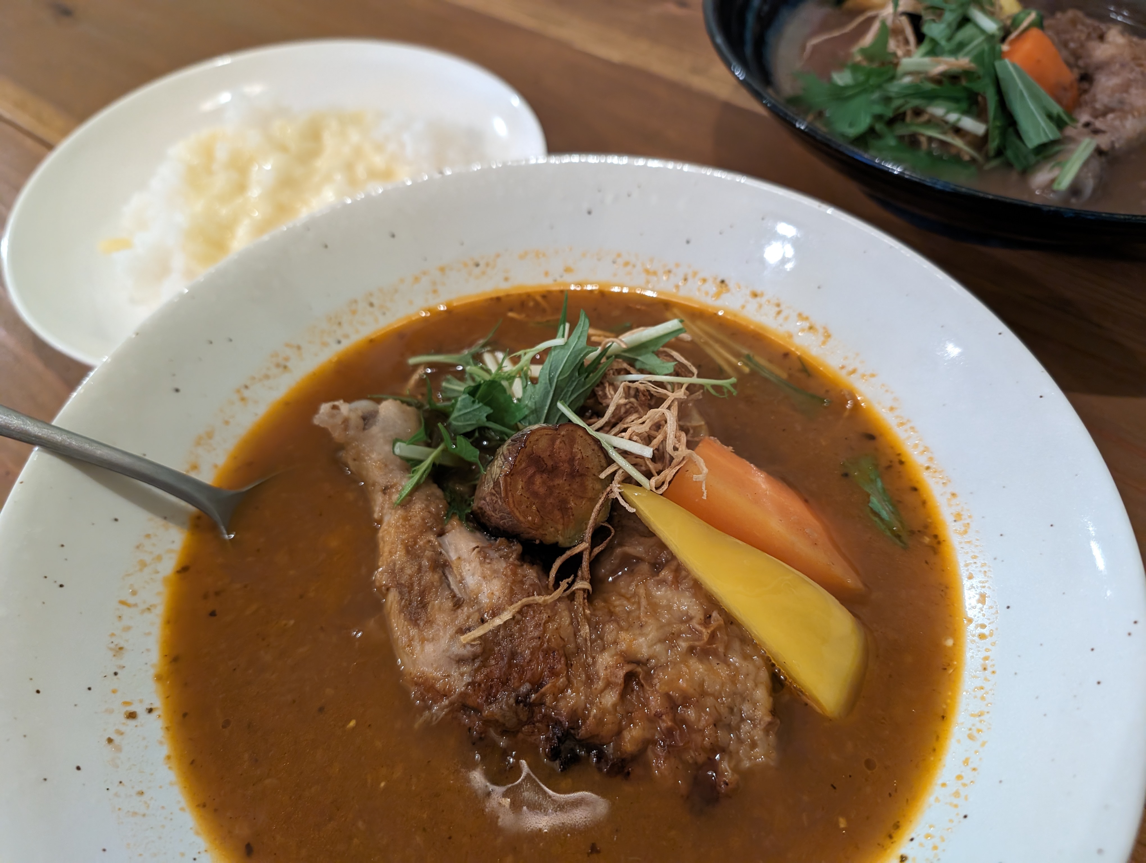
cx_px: 573
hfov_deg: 71.5
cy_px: 432
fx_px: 796
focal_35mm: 24
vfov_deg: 56.9
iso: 563
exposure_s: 1/42.8
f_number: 1.68
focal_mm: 6.9
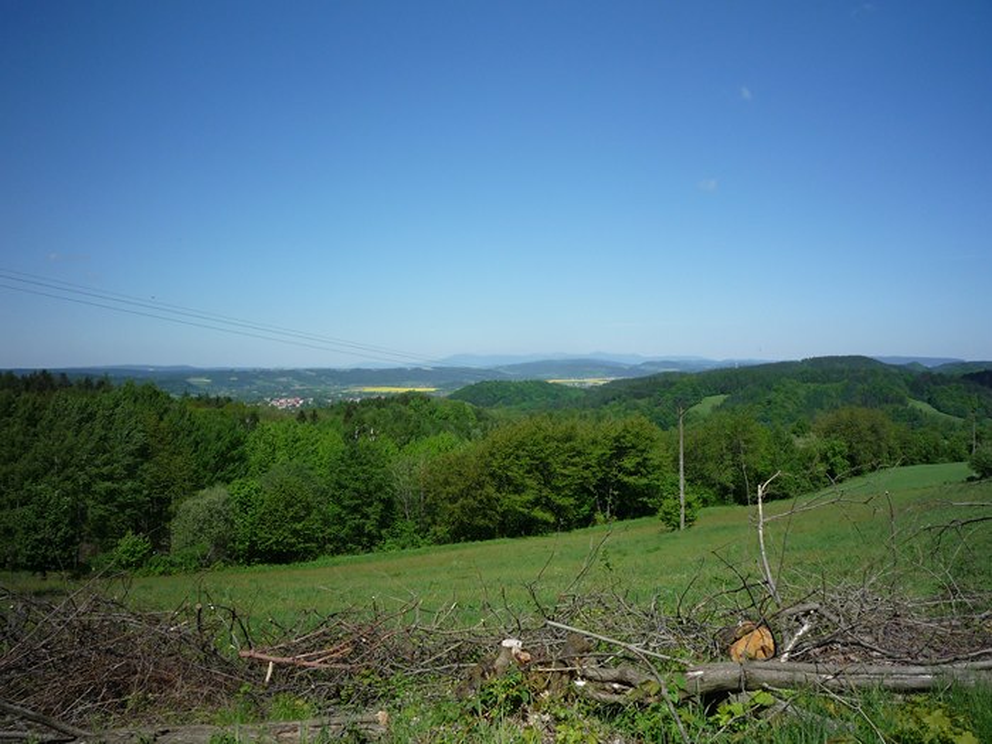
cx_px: 496
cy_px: 372
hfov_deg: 56.8
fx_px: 917
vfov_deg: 44.2
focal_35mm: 32
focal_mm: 5.2
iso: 100
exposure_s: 1/500
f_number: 5.6
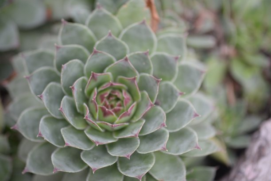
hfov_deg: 39.6
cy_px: 90
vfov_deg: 27.0
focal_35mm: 50
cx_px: 136
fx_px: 377
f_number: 2.8
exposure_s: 1/60
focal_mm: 50
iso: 100
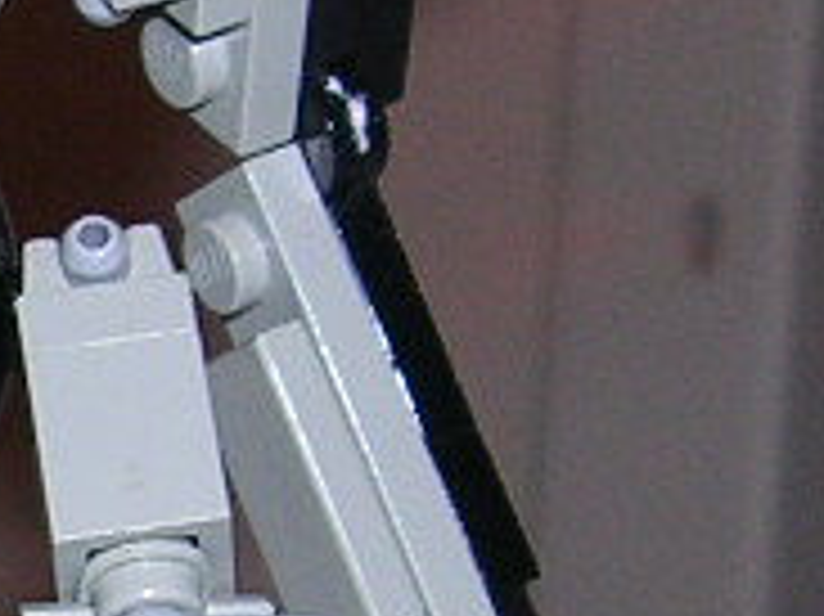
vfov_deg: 7.0
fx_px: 5067
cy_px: 450
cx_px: -72
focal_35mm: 213
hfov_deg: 9.2
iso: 50
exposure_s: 1/60.1
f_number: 2.8
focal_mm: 5.8
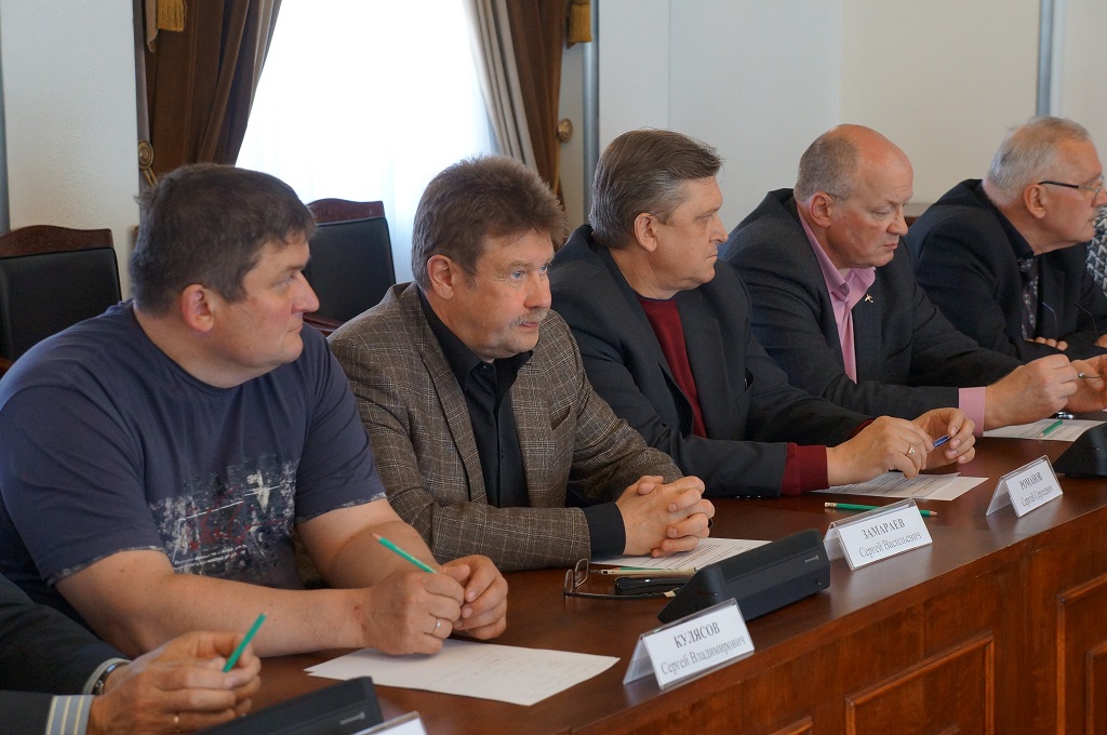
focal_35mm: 82
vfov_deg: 16.5
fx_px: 2534
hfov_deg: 24.6
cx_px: 554
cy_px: 368
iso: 1600
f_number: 5.6
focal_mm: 55
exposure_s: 1/160
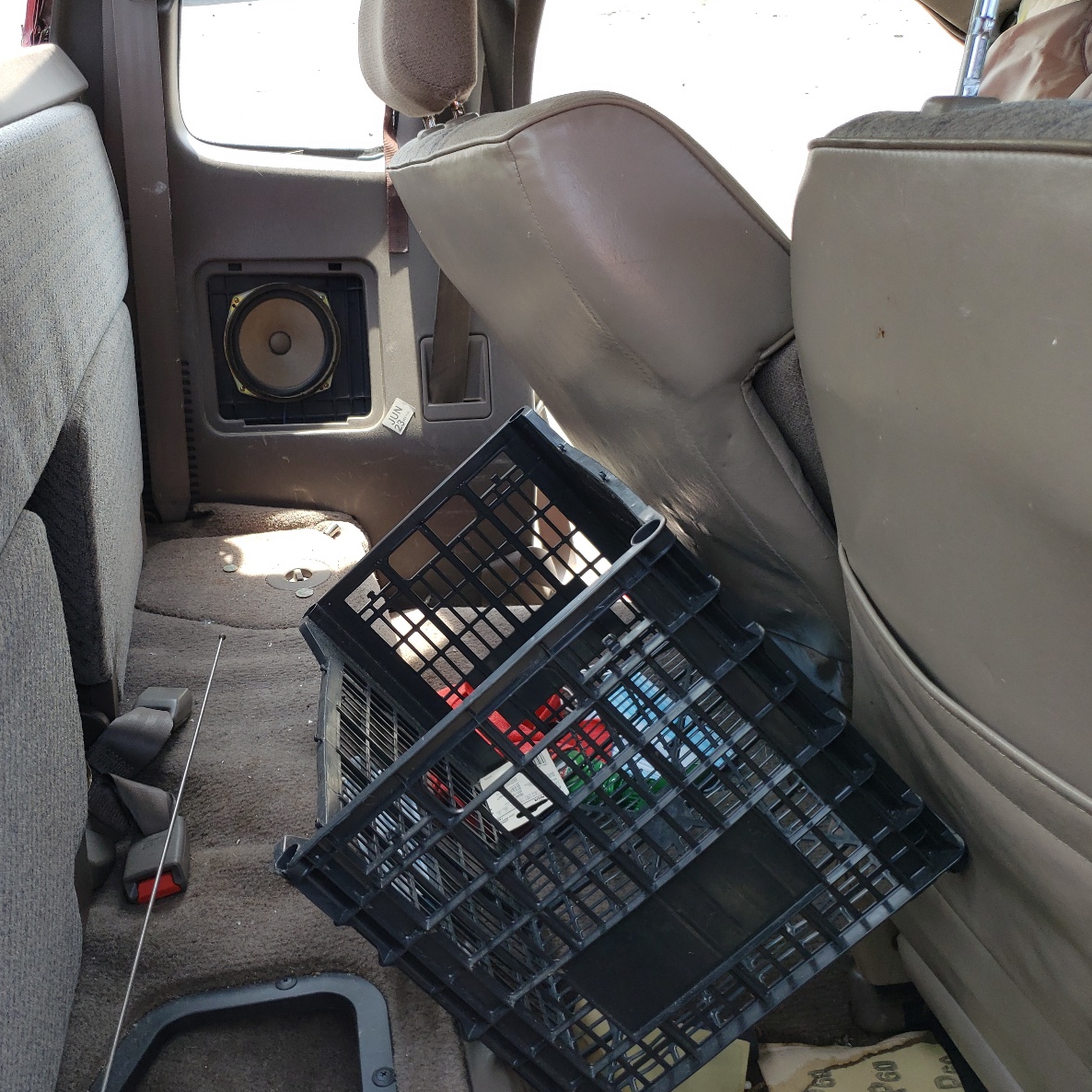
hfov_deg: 51.6
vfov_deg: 52.5
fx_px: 1106
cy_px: 549
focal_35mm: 31
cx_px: 371
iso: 50
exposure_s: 1/312
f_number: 1.5
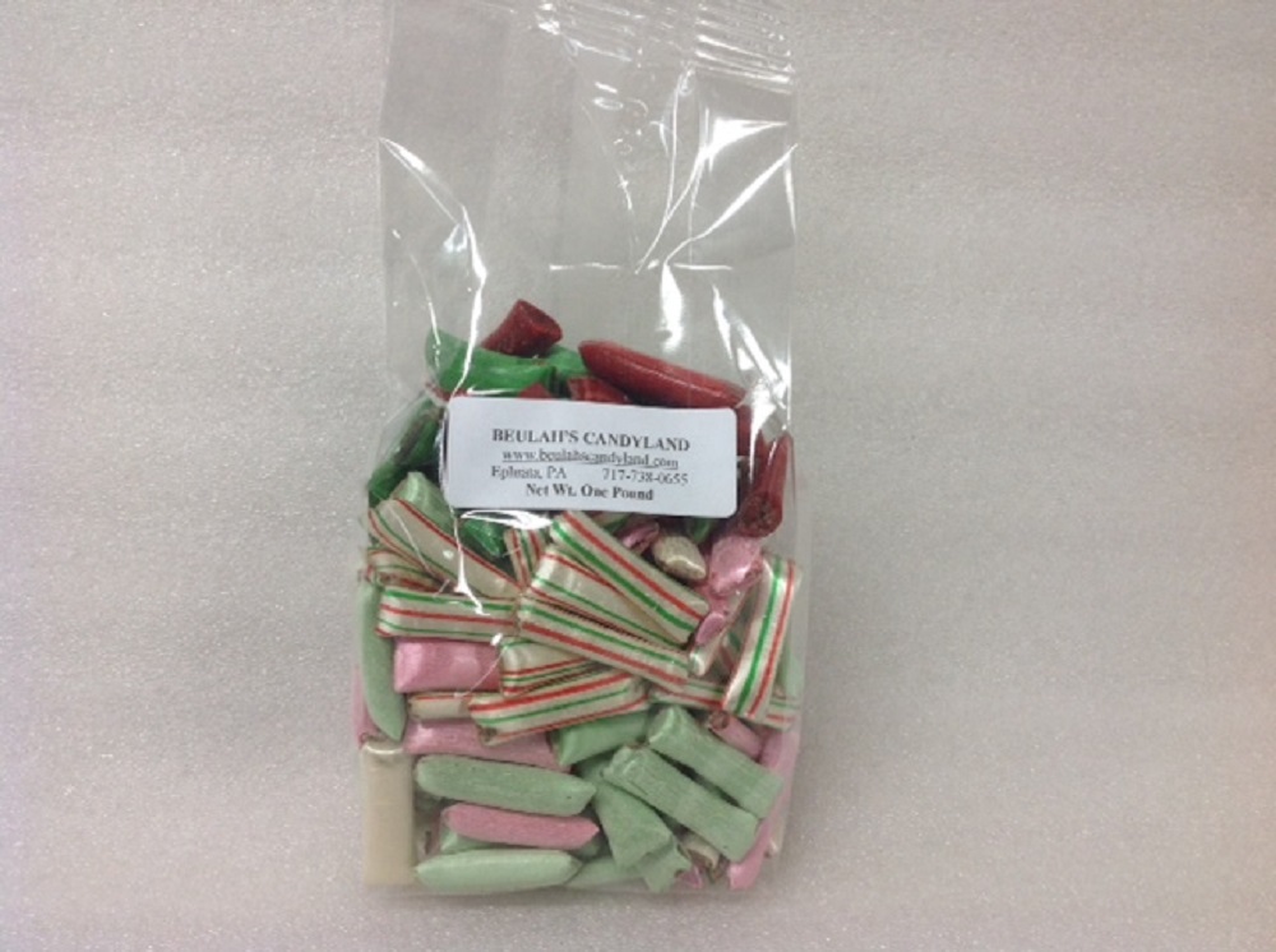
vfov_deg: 40.6
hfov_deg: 52.7
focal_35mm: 35
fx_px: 1288
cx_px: 638
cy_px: 476
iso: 80
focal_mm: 4.28
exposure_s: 1/60
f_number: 2.4
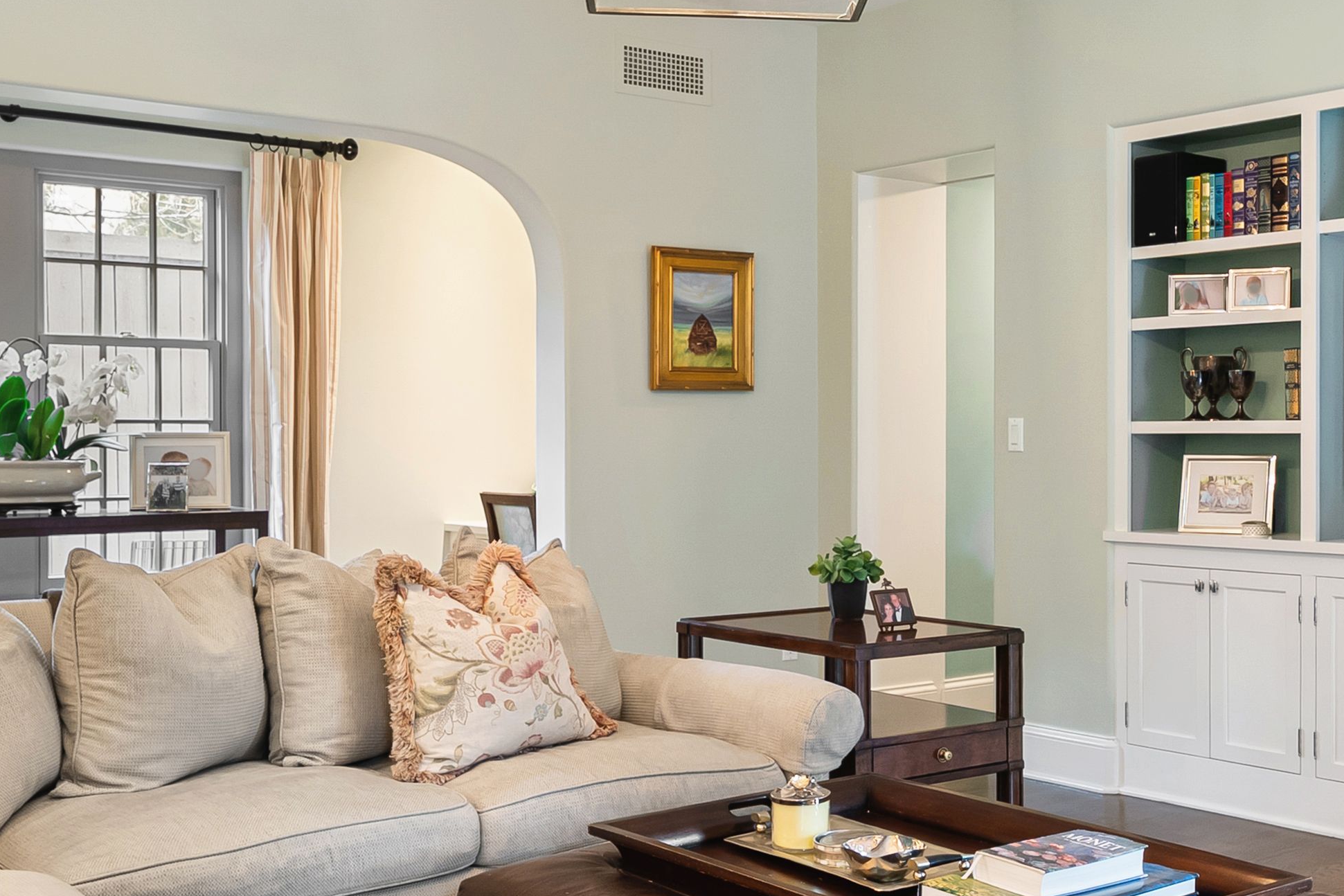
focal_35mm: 46
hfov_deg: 42.2
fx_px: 1717
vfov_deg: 29.2
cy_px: 432
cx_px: 883
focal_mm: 21
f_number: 9
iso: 800
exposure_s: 1/2
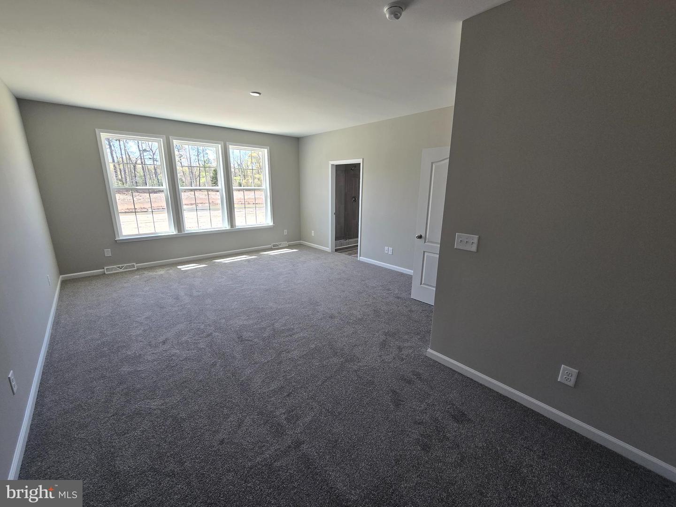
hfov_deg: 106.2
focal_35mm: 13
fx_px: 254
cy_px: 254
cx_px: 338
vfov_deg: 89.9
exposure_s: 1/120
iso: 64
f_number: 2.2
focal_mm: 2.2
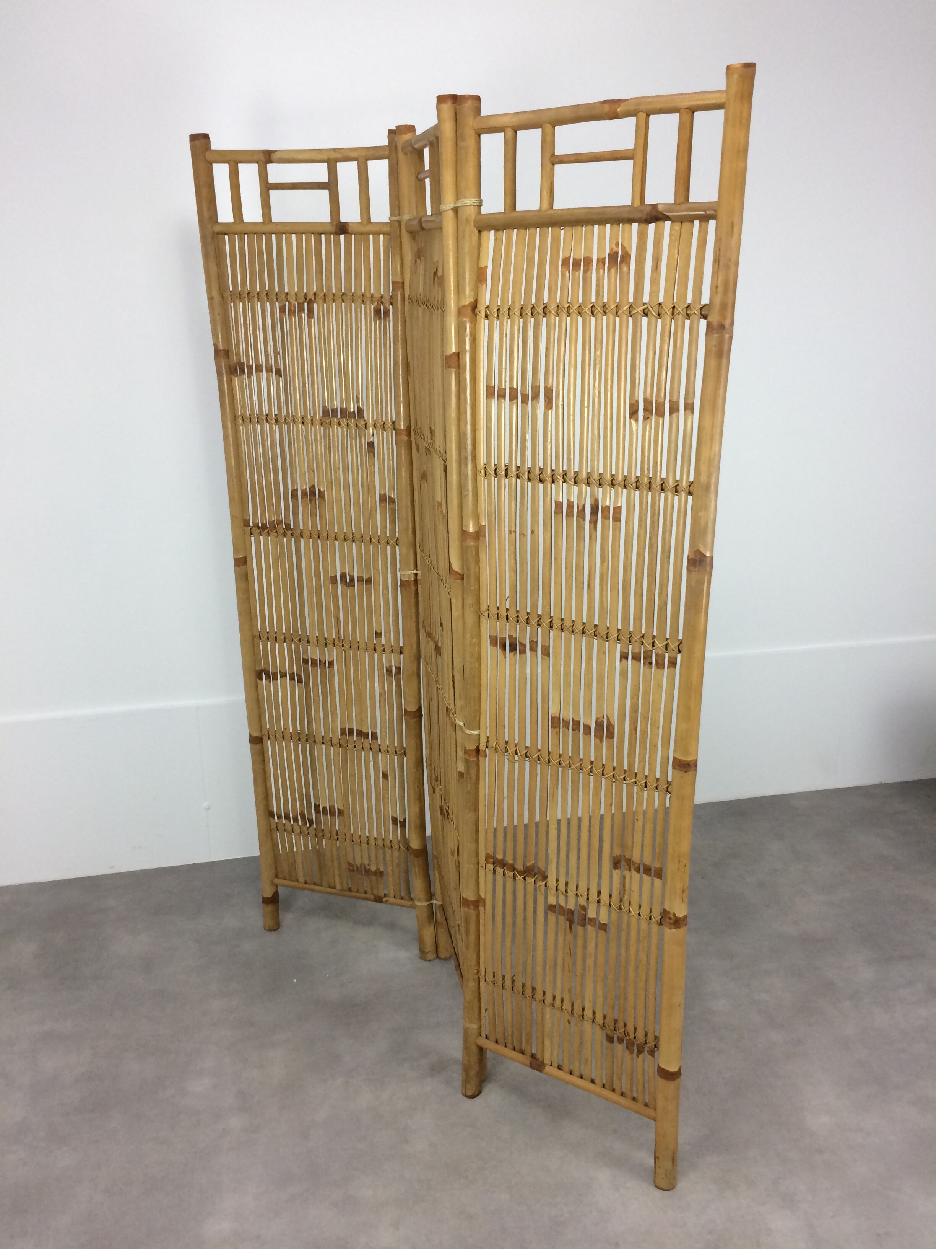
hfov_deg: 48.2
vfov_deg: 61.7
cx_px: 468
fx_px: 1046
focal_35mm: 29
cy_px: 624
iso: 50
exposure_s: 1/33
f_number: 2.2
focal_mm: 4.15
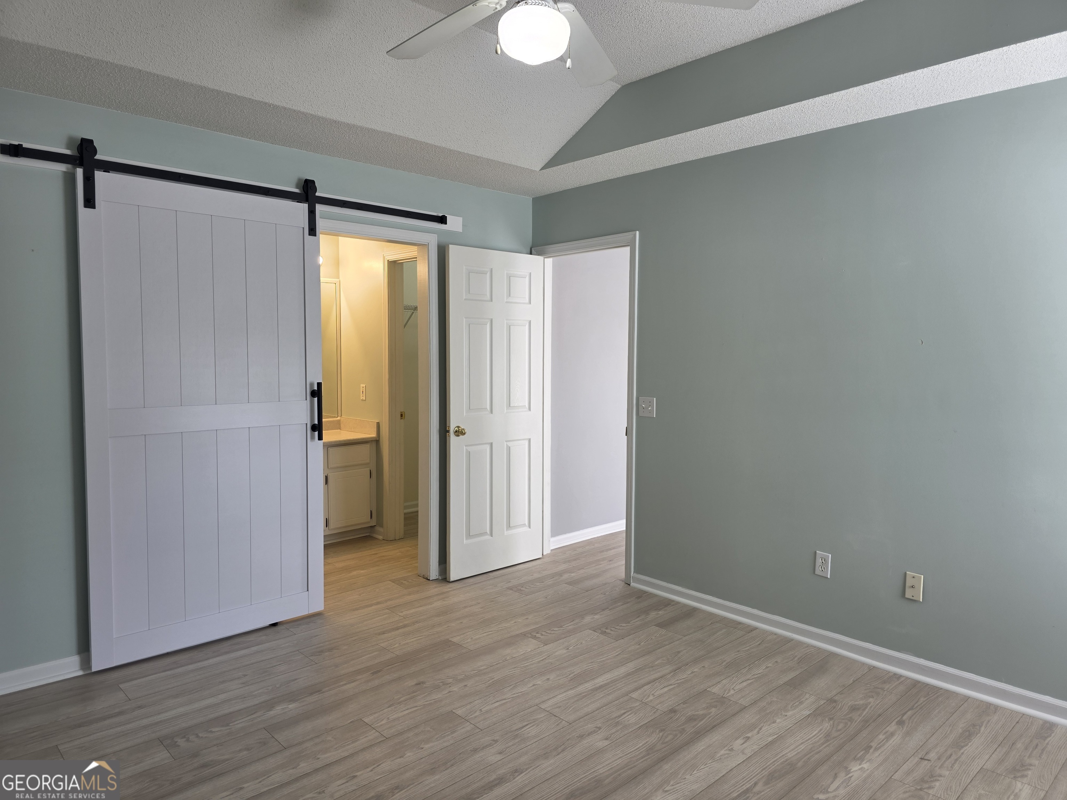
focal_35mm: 23
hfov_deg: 73.9
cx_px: 534
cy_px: 400
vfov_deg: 58.9
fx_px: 709
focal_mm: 6.3
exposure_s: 1/120
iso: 64
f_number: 1.7
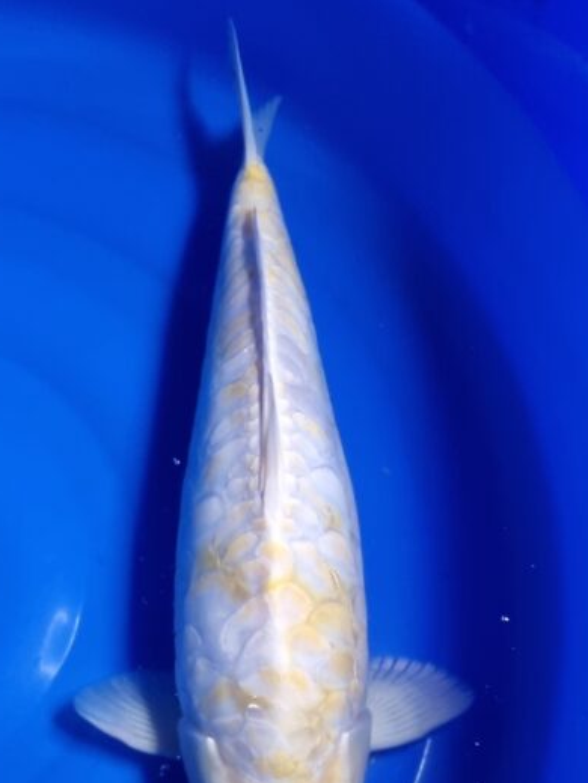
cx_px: 270
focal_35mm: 30
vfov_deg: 59.7
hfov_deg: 46.8
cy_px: 449
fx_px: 679
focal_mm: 5.4
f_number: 1.8
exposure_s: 1/50
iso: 640
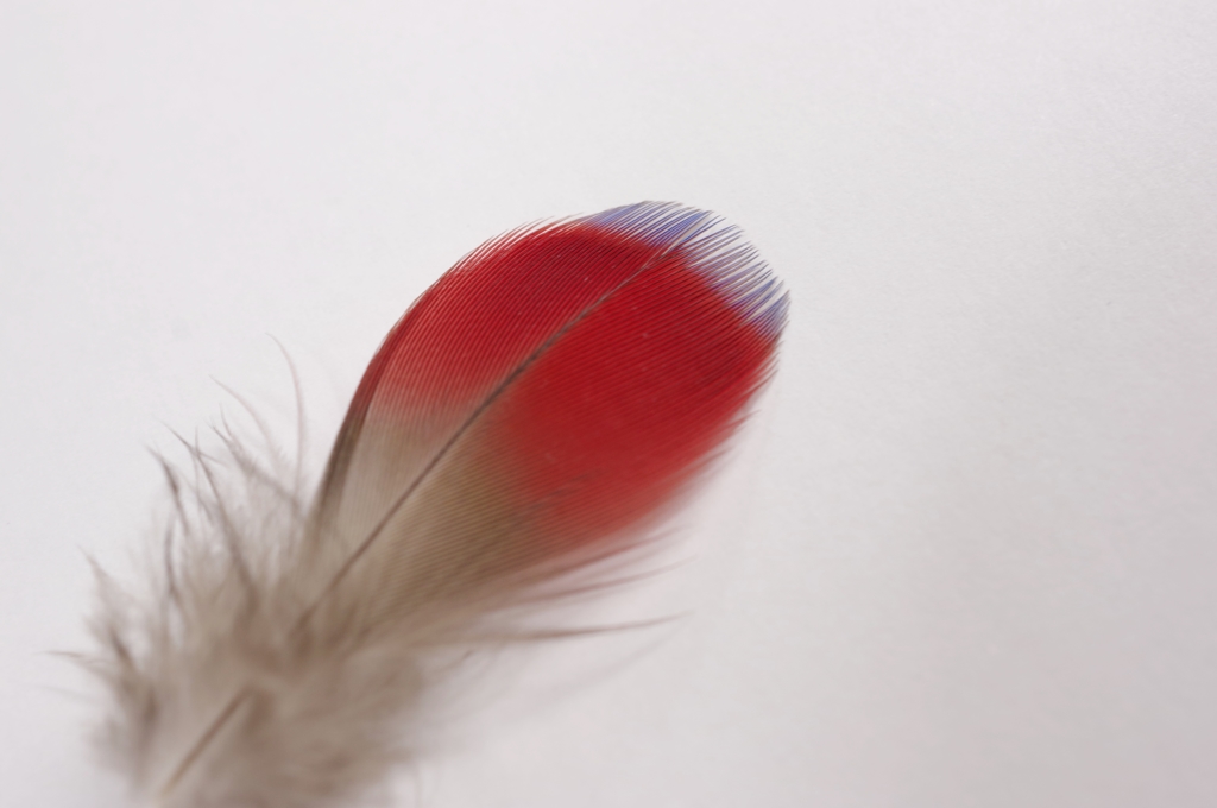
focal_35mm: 52
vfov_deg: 25.9
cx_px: 608
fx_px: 1756
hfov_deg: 38.2
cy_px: 404
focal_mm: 35
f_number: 7.1
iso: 400
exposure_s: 1/13
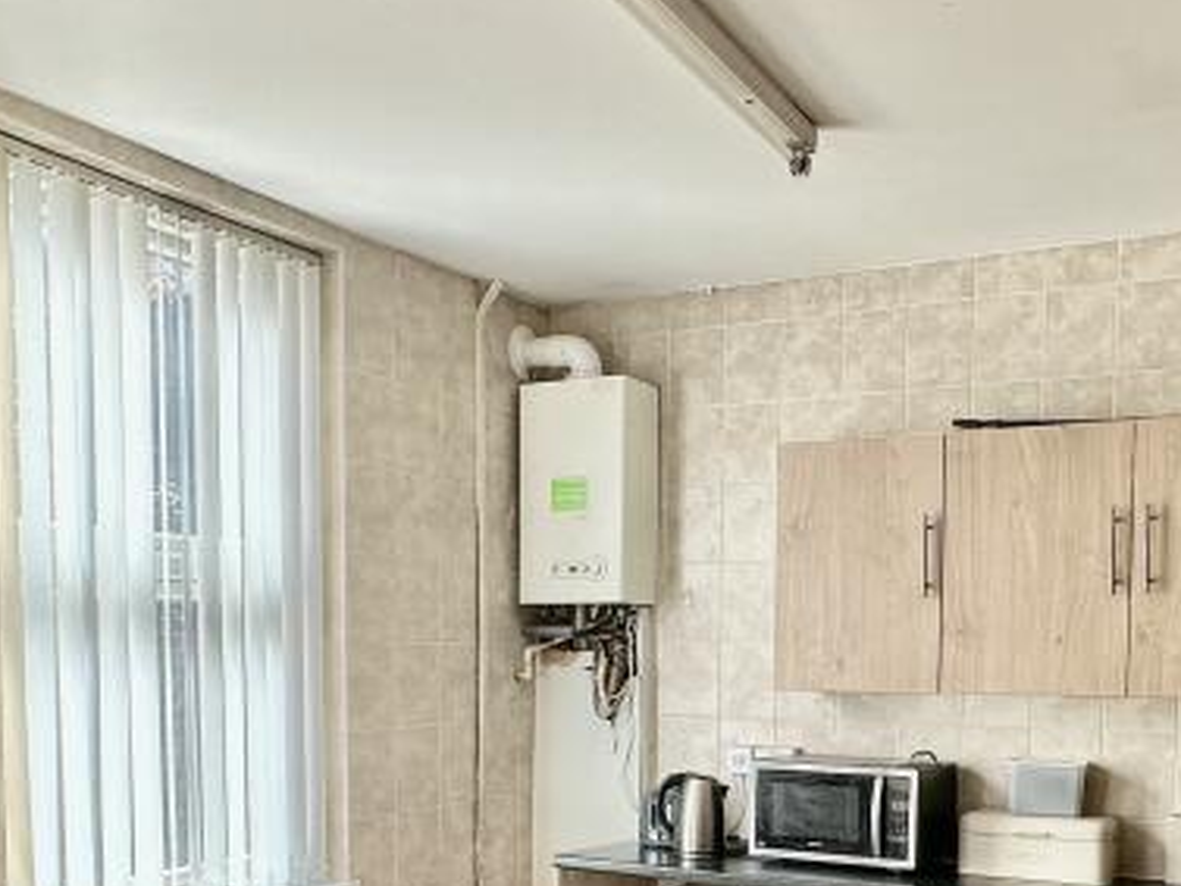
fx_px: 1297
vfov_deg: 36.3
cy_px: 729
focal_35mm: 38
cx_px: 711
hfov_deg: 48.7
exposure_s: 1/171
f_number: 2.2
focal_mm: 2.22
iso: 40
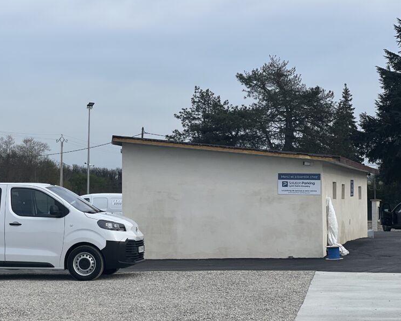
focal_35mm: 104
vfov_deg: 14.8
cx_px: 125
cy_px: 142
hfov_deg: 18.4
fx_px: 1234
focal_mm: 9
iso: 32
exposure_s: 1/803
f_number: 2.8
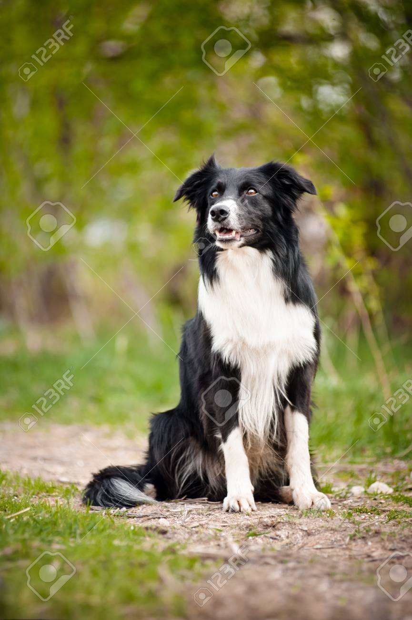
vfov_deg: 10.3
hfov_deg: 6.9
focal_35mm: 200
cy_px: 310
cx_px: 206
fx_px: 3438
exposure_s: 1/500
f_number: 4
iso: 250
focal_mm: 200
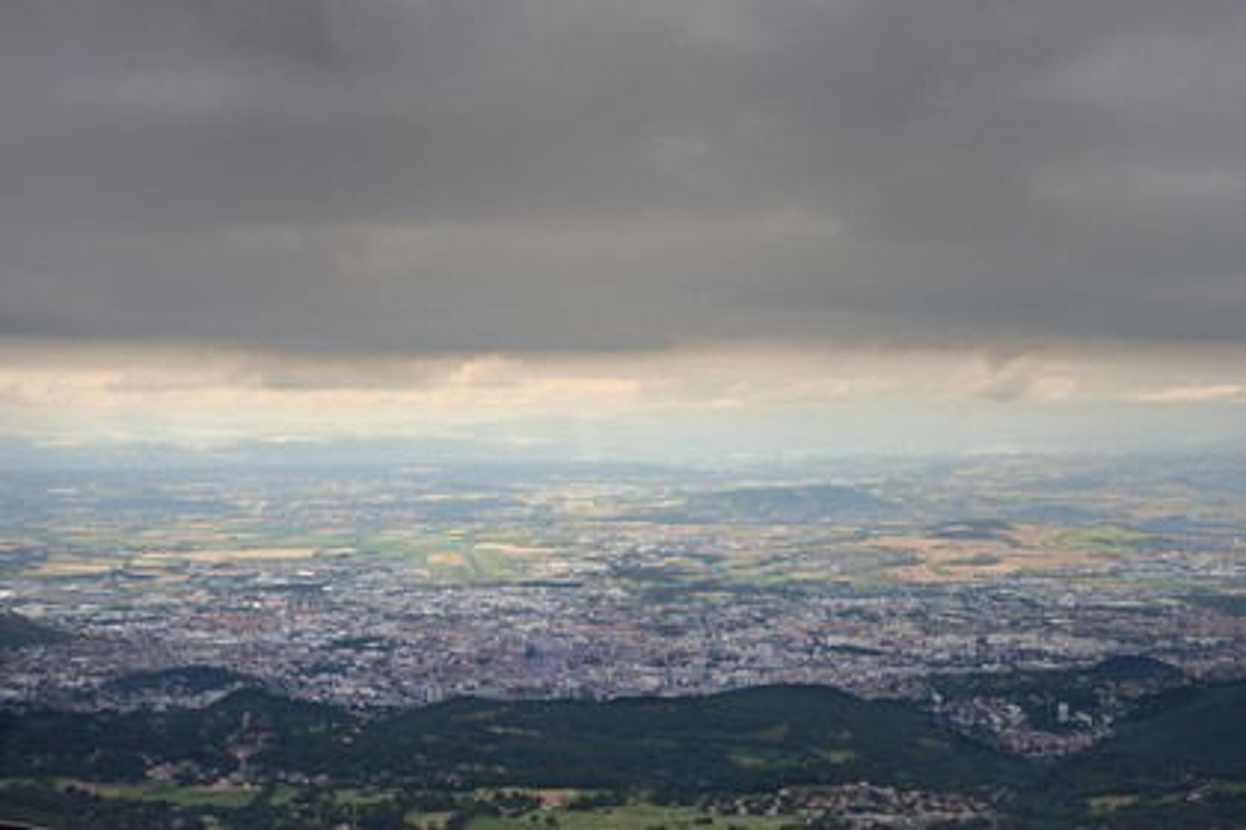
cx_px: 623
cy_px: 415
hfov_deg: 28.8
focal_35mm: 70
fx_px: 2423
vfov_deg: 19.5
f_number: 7.1
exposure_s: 1/500
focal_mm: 70
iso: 400
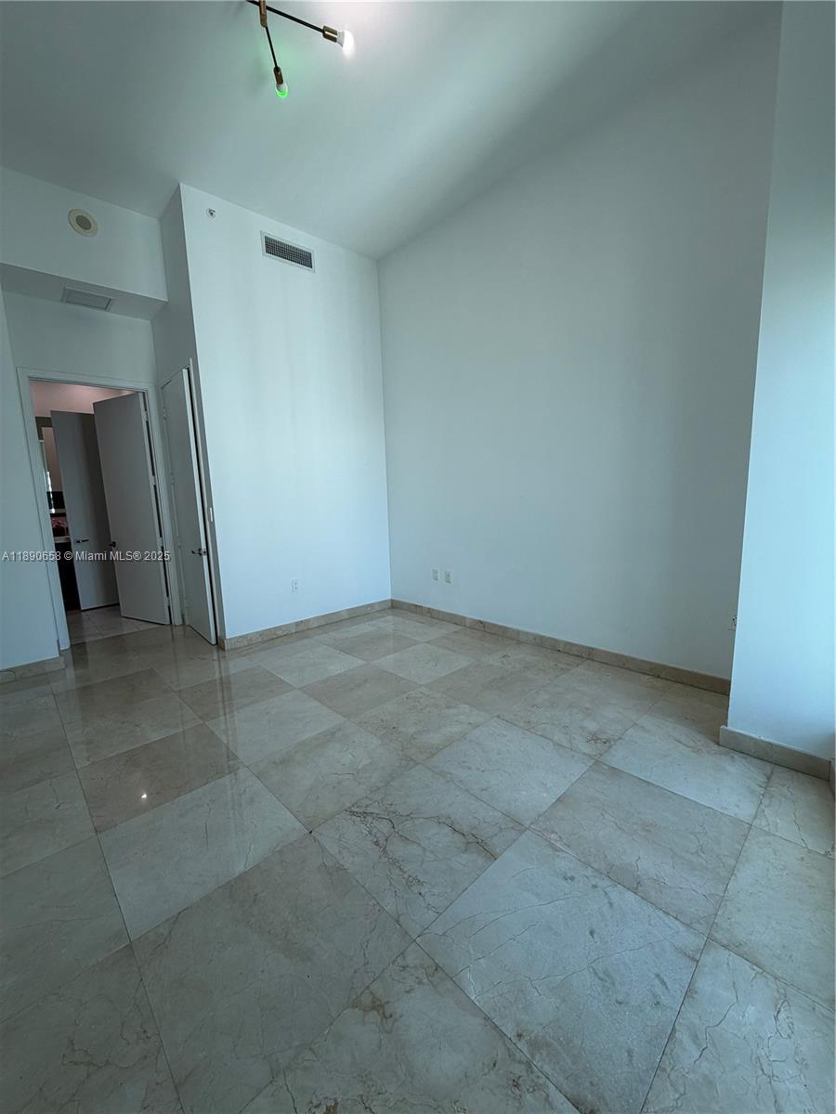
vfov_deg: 102.1
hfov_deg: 85.7
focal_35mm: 14
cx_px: 418
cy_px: 557
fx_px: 451
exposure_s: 1/125
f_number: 2.2
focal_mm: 2.22
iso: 40
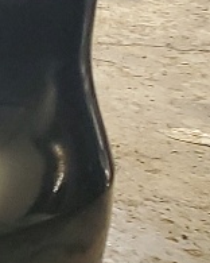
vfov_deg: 9.2
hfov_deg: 5.7
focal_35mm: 208
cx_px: -800
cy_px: 13
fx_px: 1616
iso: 65
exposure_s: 1/120
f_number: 1.5
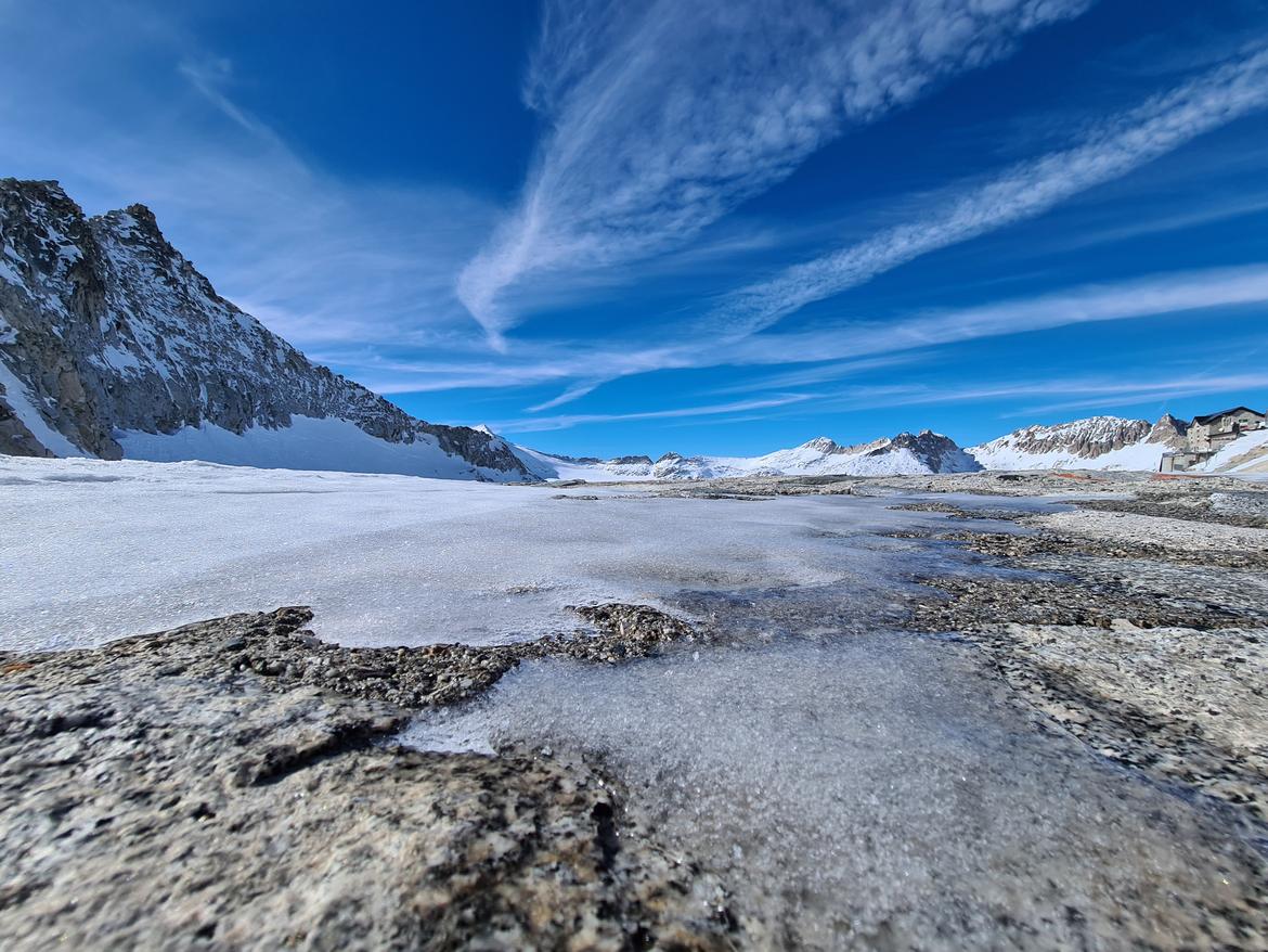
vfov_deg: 89.9
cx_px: 634
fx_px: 476
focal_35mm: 13
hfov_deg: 106.2
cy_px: 476
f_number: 2.2
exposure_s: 1/3360
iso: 50
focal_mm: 2.2
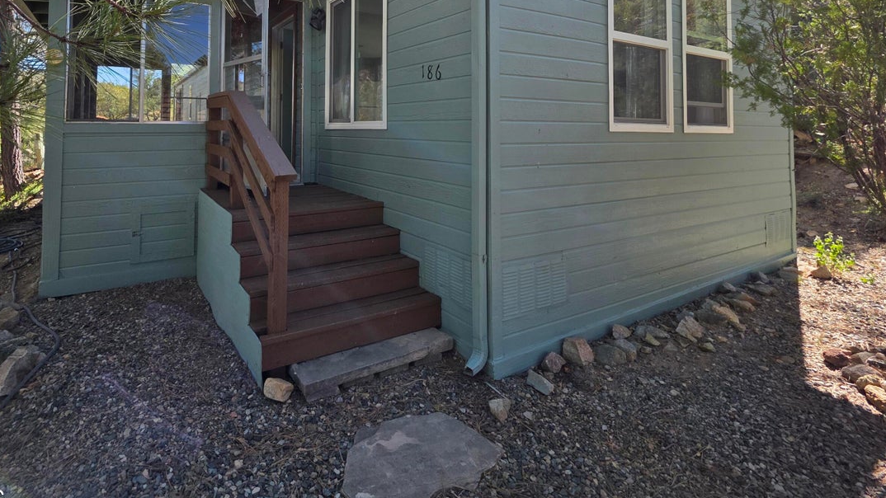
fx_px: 423
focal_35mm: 18
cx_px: 372
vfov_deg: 57.4
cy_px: 115
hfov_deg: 91.9
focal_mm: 2.2
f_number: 1.9
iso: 40
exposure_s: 1/744
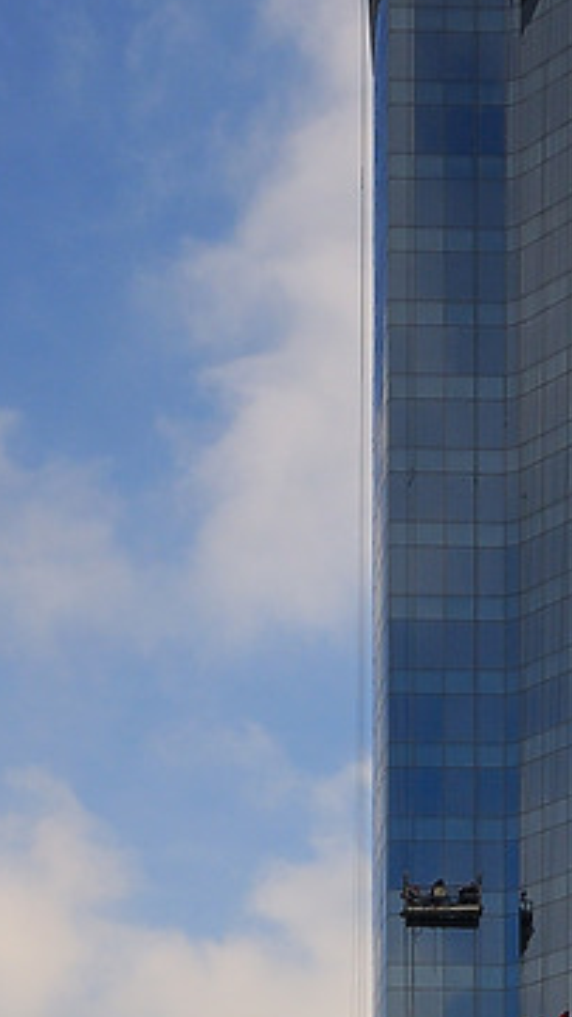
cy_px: 749
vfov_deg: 24.5
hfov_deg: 14.0
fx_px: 2319
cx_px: 400
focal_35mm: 86
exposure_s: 1/640
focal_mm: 22
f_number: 9
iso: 200
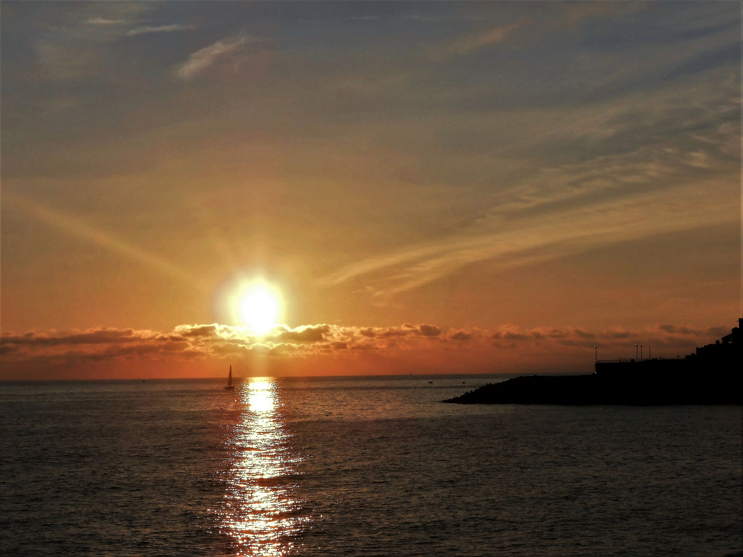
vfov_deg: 23.3
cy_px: 278
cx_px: 372
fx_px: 1352
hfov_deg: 30.7
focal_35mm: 63
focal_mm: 11.3
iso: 80
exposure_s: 1/1000
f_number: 5.6
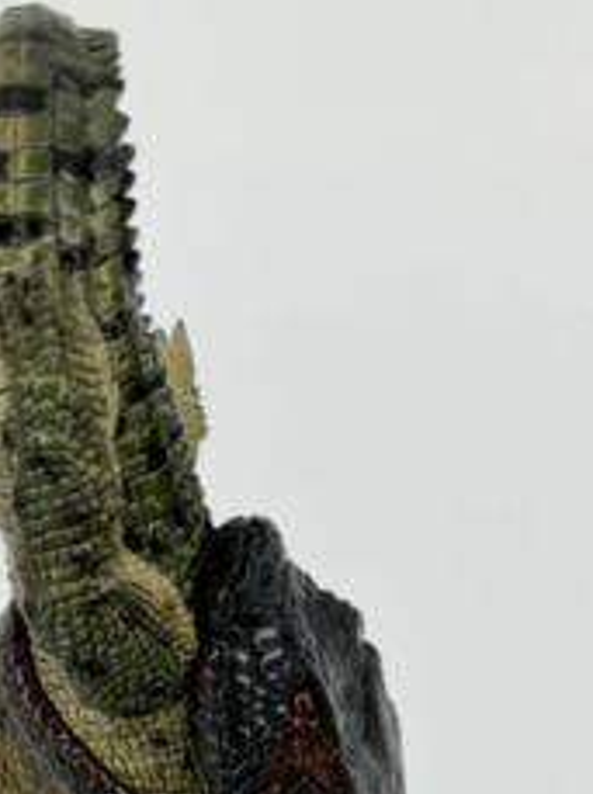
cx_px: 416
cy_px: 990
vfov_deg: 24.7
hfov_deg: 20.8
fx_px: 1603
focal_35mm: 70
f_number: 1.78
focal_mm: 6.76
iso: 80
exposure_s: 1/1339
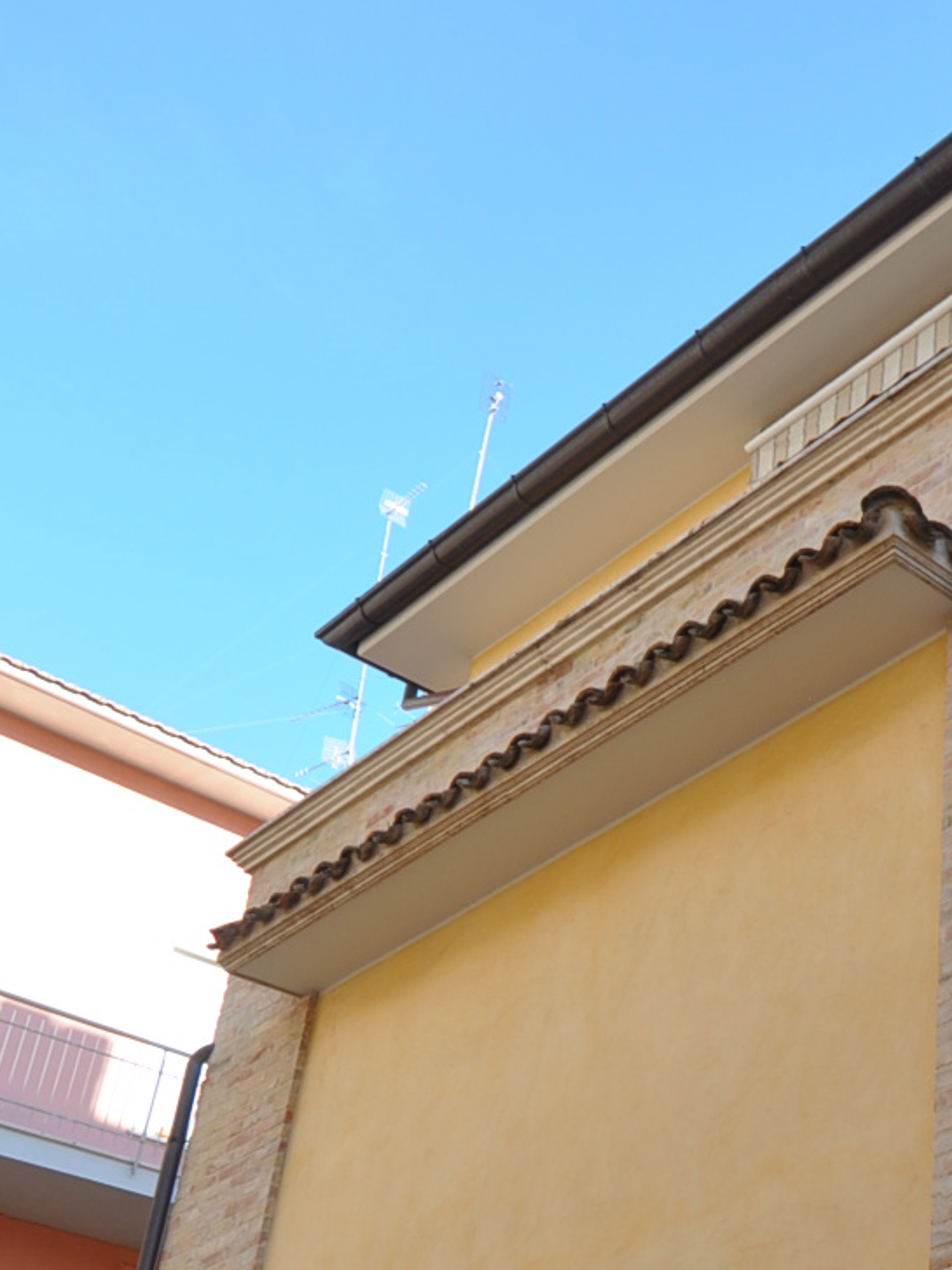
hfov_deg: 26.7
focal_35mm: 51
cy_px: 994
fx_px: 1871
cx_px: 996
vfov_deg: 36.4
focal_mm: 12
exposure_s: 1/400
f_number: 4.5
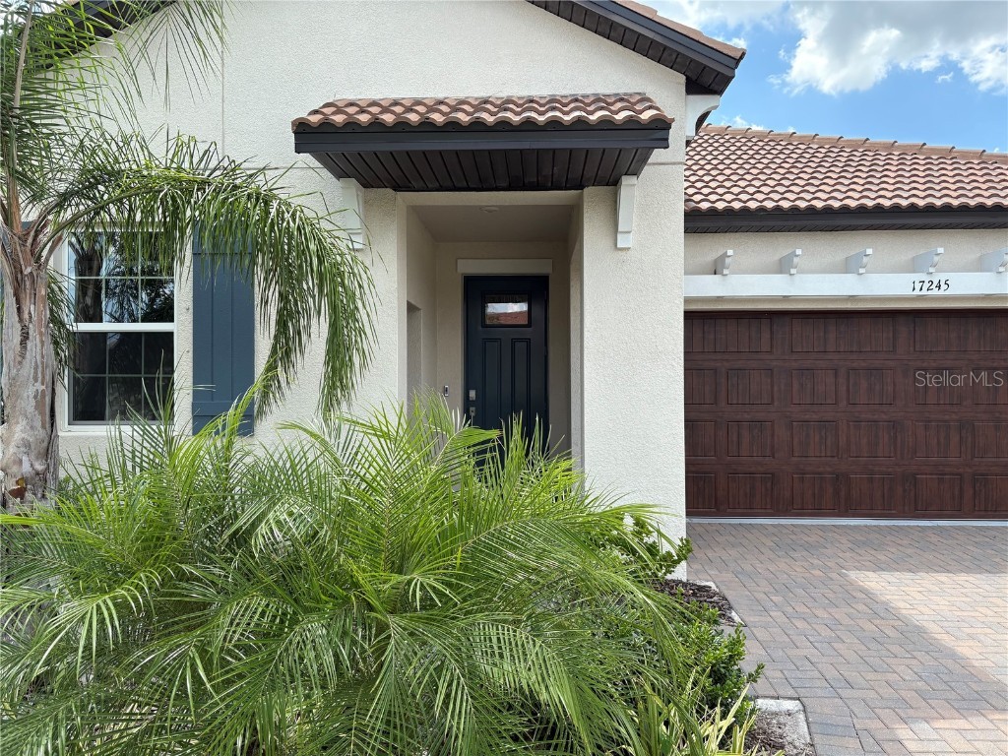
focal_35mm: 26
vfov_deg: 53.1
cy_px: 378
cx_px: 504
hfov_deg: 67.3
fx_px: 757
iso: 50
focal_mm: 5.96
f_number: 1.6
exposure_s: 1/1081
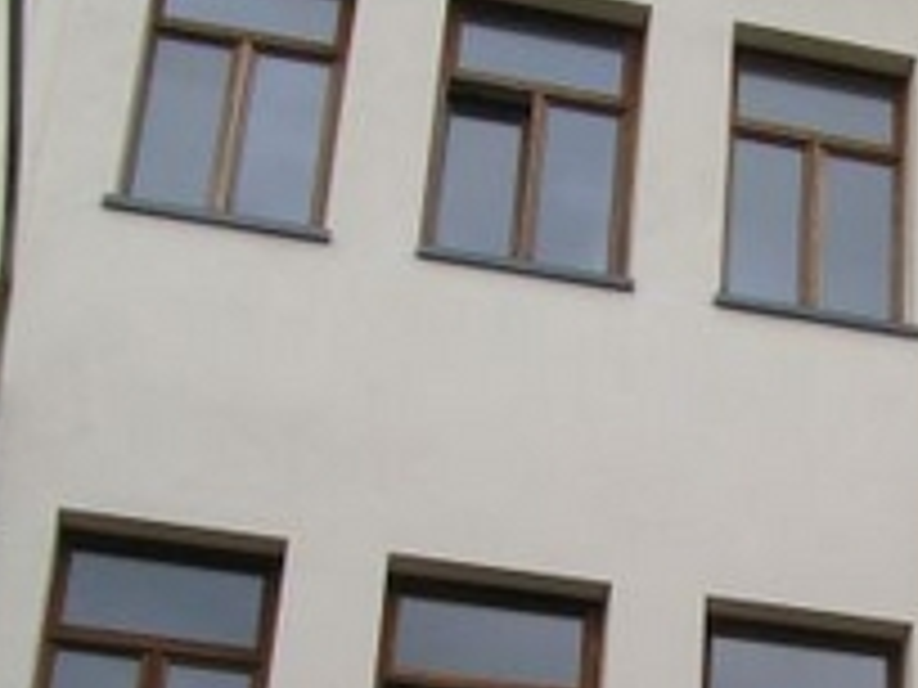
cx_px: 1012
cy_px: 668
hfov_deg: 20.1
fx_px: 2466
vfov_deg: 15.6
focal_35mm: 93
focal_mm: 6.3
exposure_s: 1/80
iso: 50
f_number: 5.6
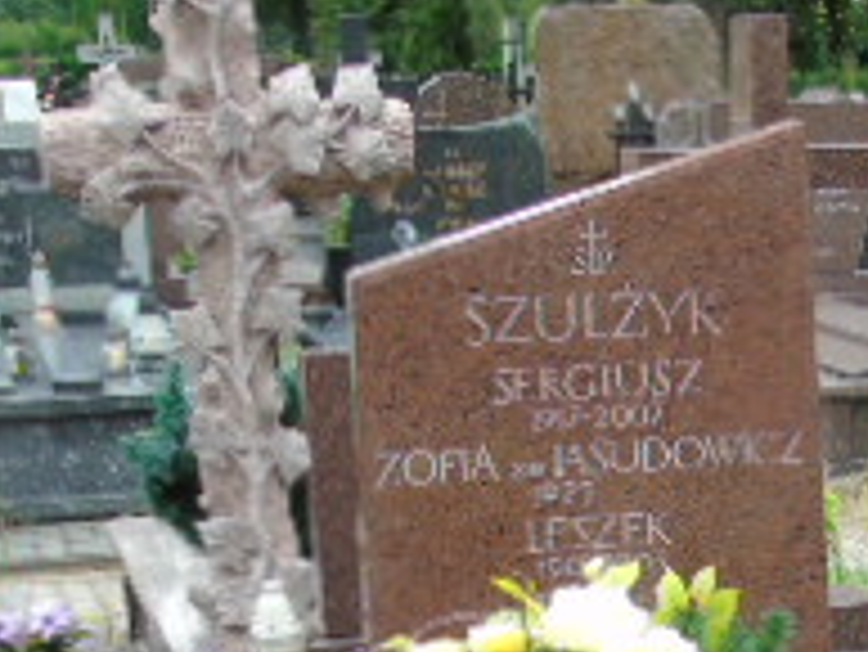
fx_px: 2409
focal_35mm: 96
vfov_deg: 14.4
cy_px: 962
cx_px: 846
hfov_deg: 19.9
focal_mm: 5.2
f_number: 3.6
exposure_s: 1/80
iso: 80
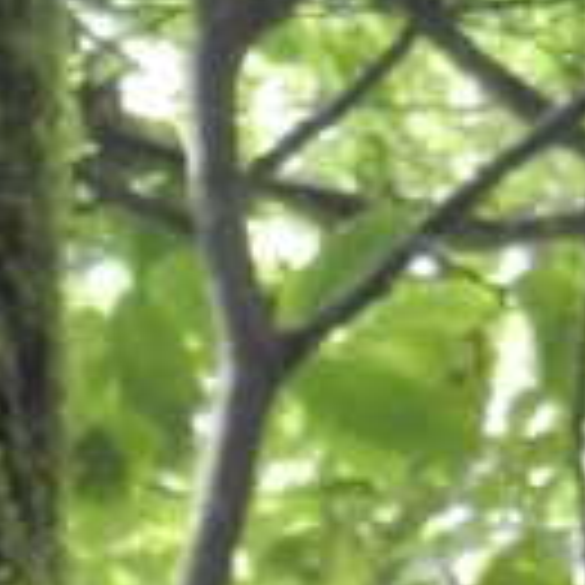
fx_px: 15430
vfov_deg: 2.1
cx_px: -1120
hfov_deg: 2.2
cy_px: 1926
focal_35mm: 807
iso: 200
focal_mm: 20.9
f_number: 4.6
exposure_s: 1/6.8
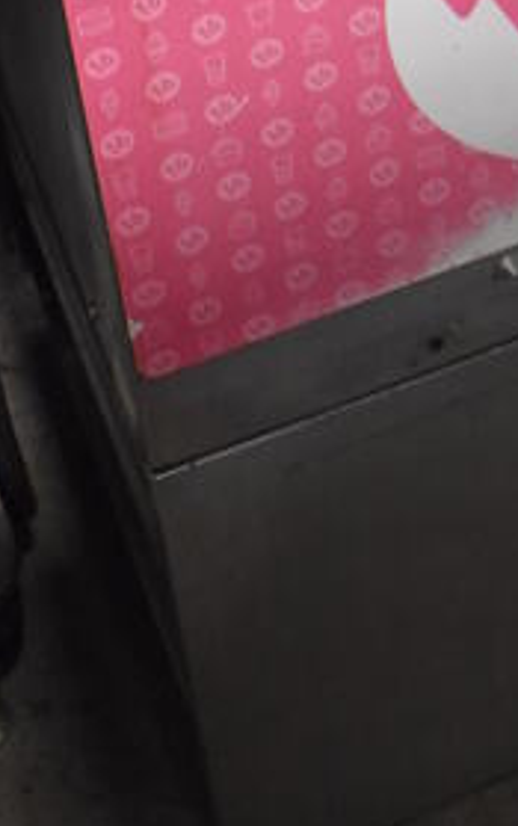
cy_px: -413
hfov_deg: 14.1
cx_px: 633
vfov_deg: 19.9
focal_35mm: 90
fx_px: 2028
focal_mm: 18
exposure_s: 1/125
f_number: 3.5
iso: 2500
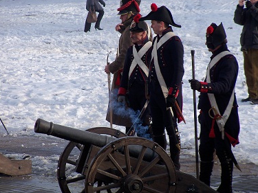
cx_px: 125
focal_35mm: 221
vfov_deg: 6.7
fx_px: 1647
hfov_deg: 9.0
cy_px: 93
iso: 80
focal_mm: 36.6
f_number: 4.4
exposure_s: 1/400
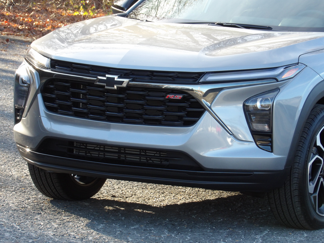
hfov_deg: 8.9
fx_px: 2078
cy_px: 122
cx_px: 162
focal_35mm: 222
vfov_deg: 6.7
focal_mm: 39.8
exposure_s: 1/100
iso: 157
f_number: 4.5
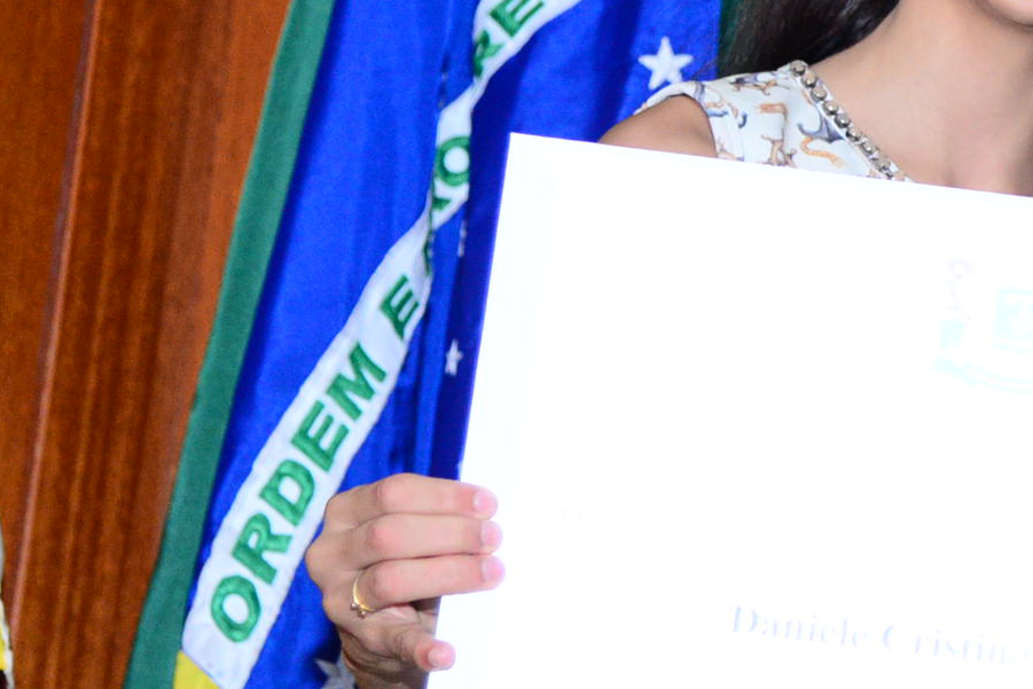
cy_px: 95
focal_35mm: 207
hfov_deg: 9.8
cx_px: 1258
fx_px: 5940
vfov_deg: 6.6
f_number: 4
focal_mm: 62
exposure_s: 1/125
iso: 2500
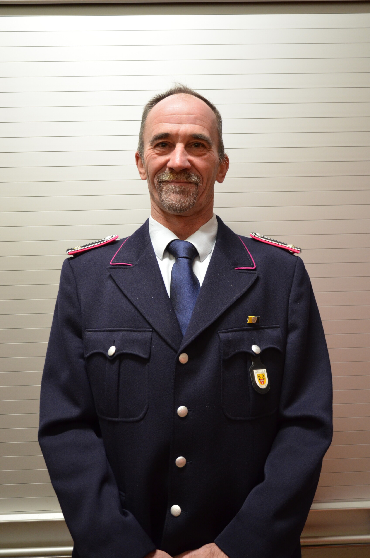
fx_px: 557
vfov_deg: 53.2
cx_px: 185
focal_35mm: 36
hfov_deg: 36.7
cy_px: 279
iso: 1250
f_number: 4
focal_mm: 24
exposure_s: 1/30
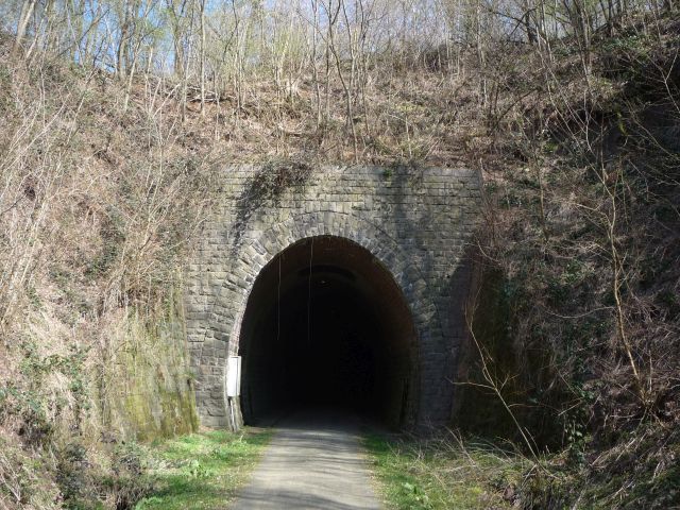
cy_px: 255
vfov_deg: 44.2
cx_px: 340
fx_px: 629
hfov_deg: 56.8
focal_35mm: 32
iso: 100
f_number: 4
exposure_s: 1/200
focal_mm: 5.2
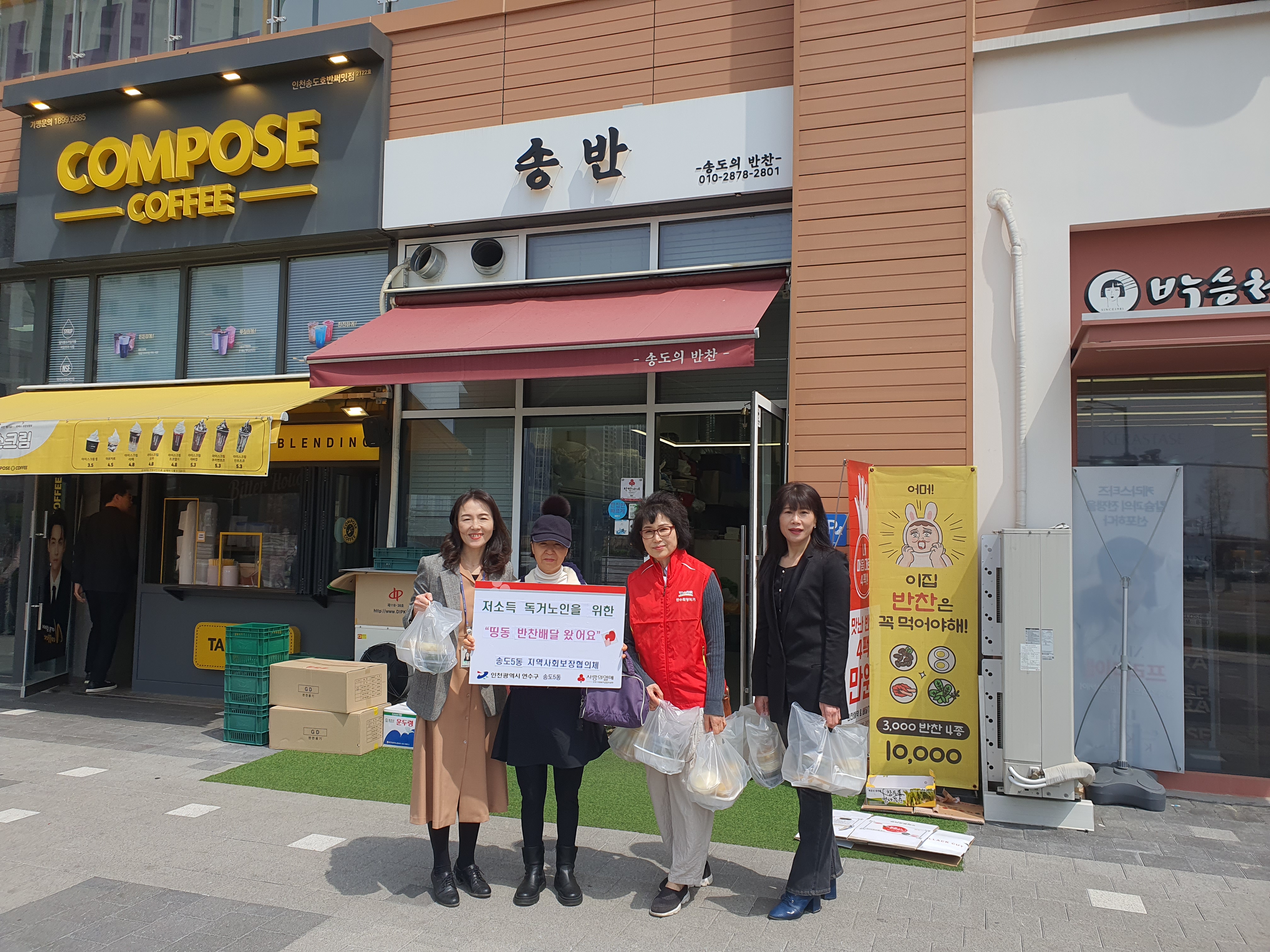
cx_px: 635
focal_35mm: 26
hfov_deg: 67.3
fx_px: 954
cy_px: 476
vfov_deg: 53.1
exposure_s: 1/1832
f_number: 2.4
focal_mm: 4.3
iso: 50
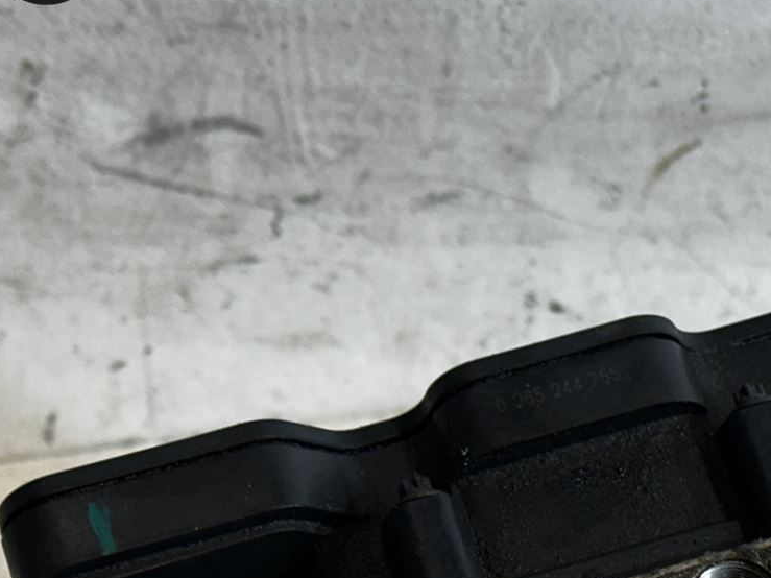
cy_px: 694
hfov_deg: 14.8
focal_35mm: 133
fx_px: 2962
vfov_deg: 10.9
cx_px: 529
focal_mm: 6.86
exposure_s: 1/50
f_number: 1.78
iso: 40
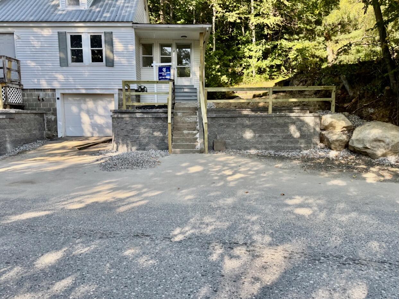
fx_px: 277
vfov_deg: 56.8
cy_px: 150
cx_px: 200
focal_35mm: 24
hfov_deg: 71.6
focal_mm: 6.76
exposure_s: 1/477
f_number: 1.78
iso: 80
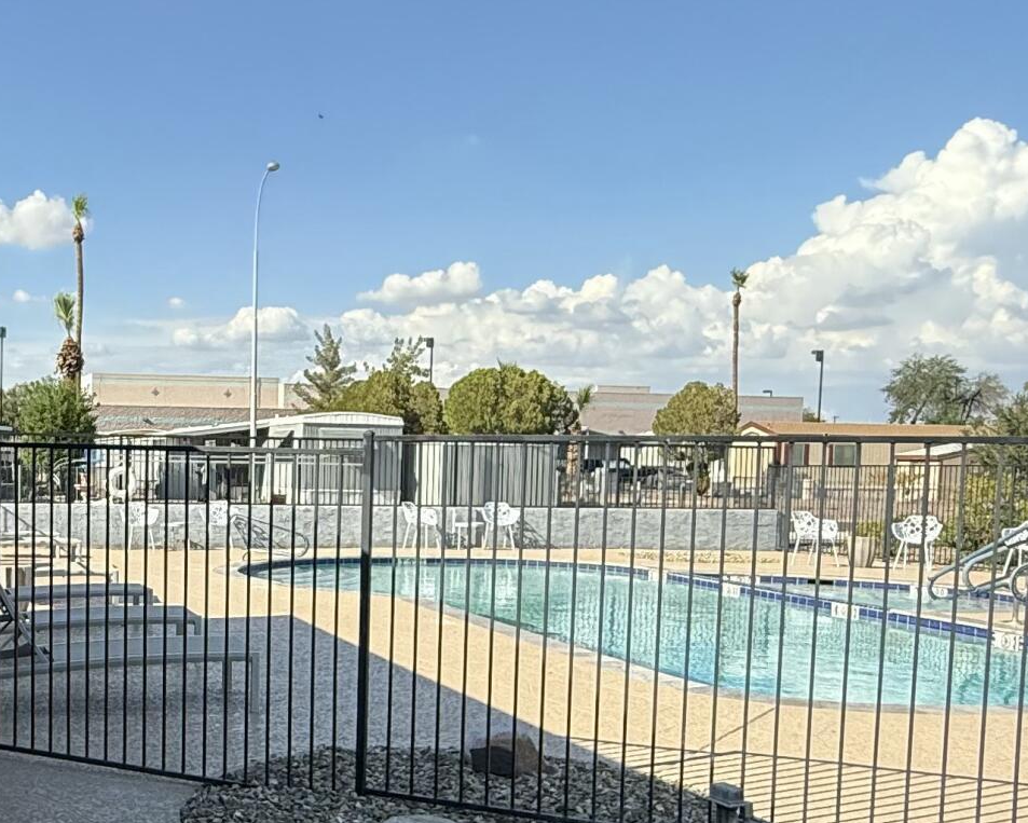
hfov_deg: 40.4
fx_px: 1309
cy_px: 555
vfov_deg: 34.6
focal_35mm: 43
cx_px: 153
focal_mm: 2.22
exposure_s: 1/1848
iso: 50
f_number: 2.2
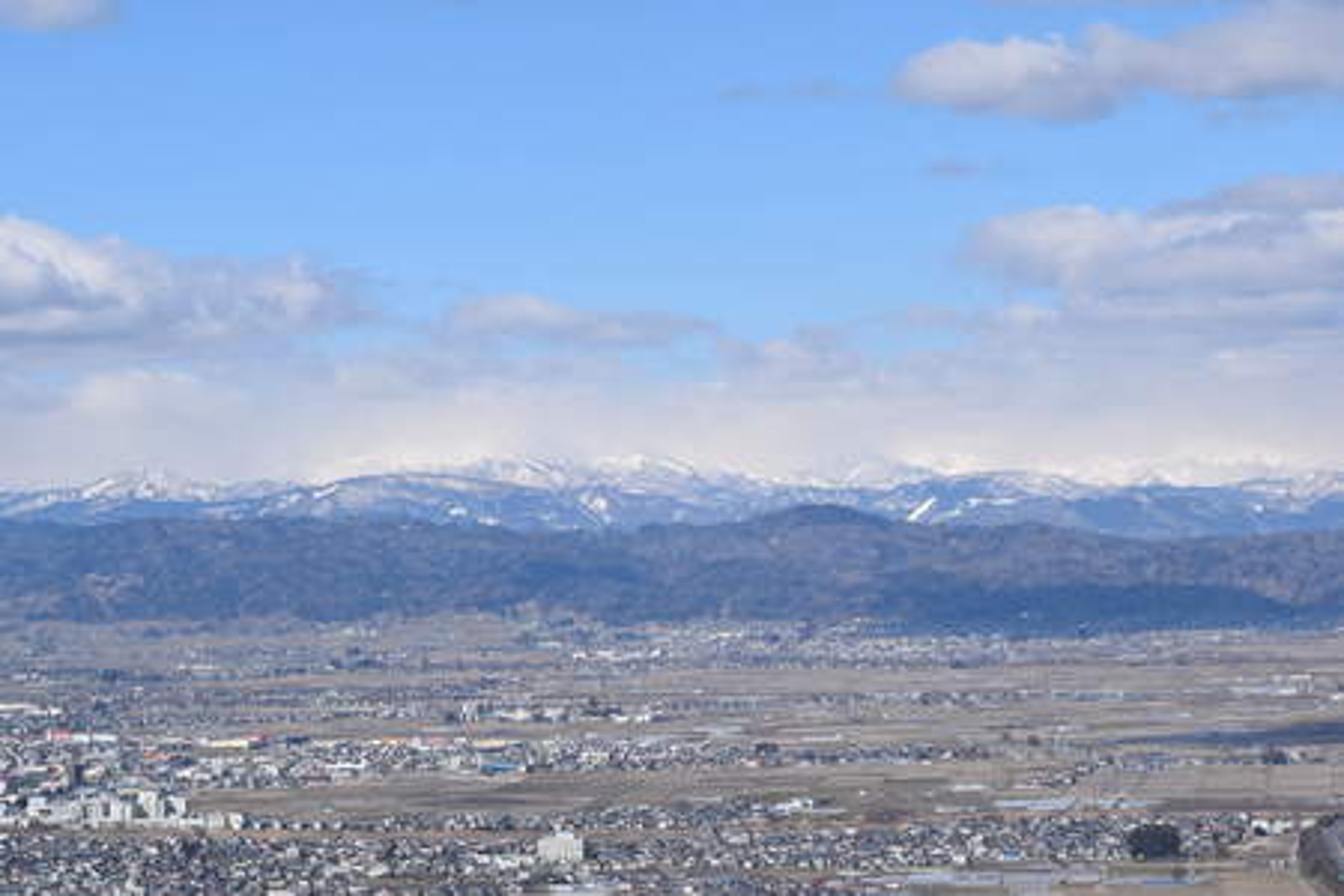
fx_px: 3472
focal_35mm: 93
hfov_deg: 21.9
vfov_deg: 14.7
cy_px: 448
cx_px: 672
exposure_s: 1/500
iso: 200
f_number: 11
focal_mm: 62
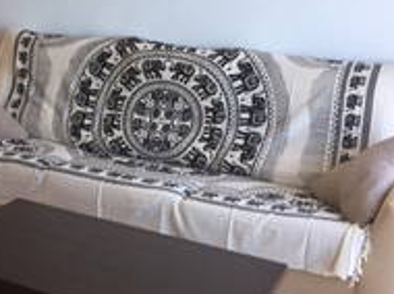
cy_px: 137
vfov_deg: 26.5
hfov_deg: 34.4
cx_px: 110
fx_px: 625
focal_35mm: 55
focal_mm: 4.15
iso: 32
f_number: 2.2
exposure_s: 1/50
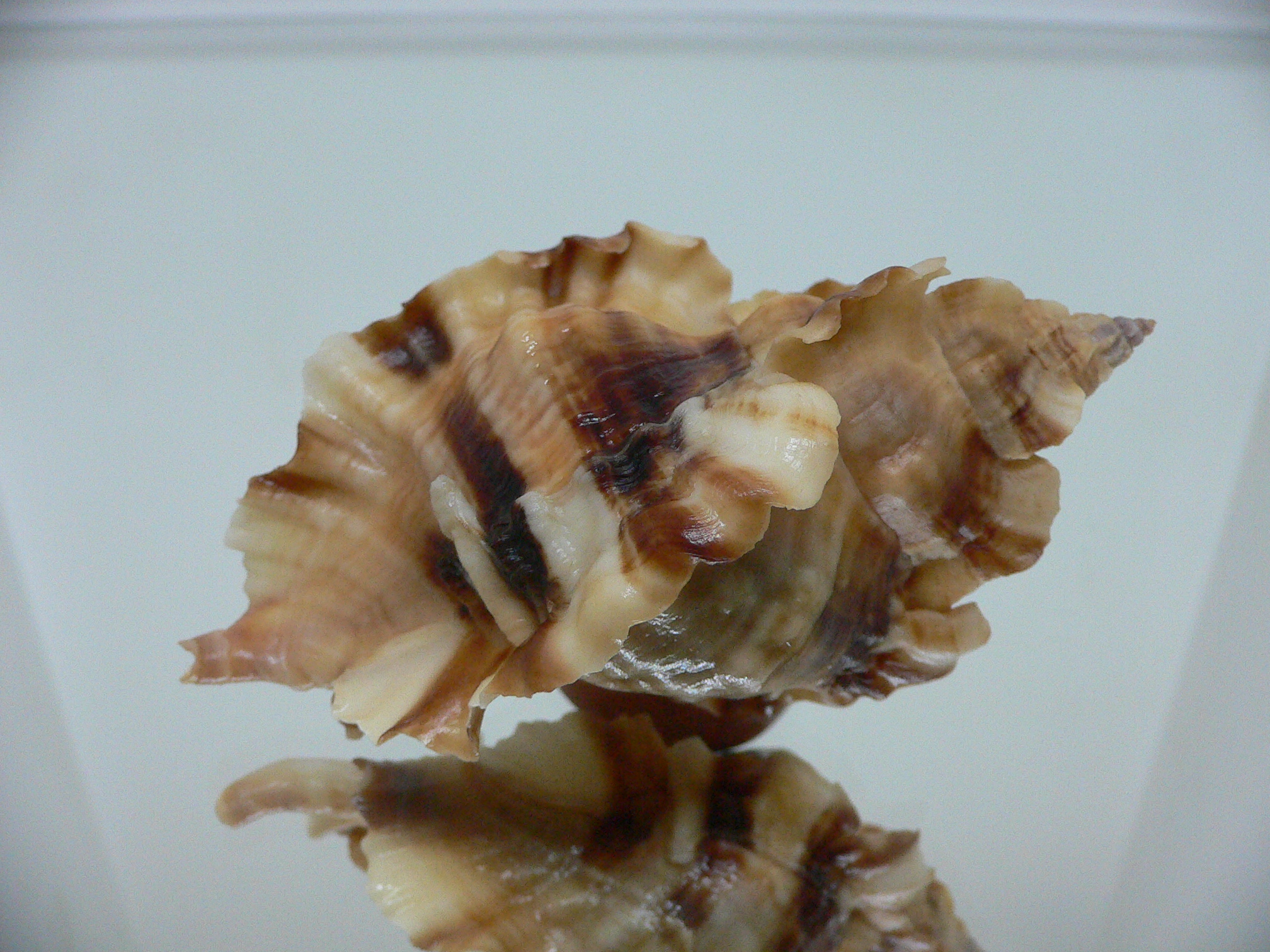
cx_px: 635
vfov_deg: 40.7
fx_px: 1284
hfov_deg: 52.6
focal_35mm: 35
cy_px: 476
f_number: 2.8
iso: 200
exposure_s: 1/50
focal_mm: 4.6
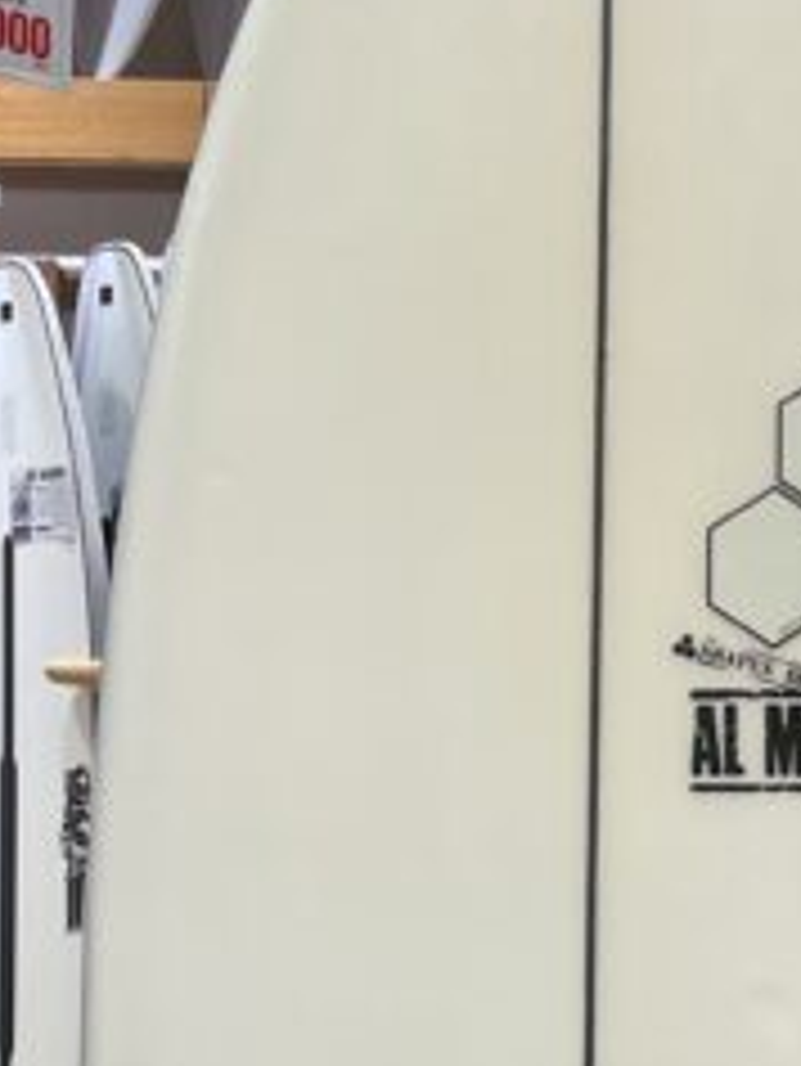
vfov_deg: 19.0
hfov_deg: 15.0
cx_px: 598
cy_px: 1241
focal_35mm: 98
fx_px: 3021
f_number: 1.8
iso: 50
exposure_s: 1/120
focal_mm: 3
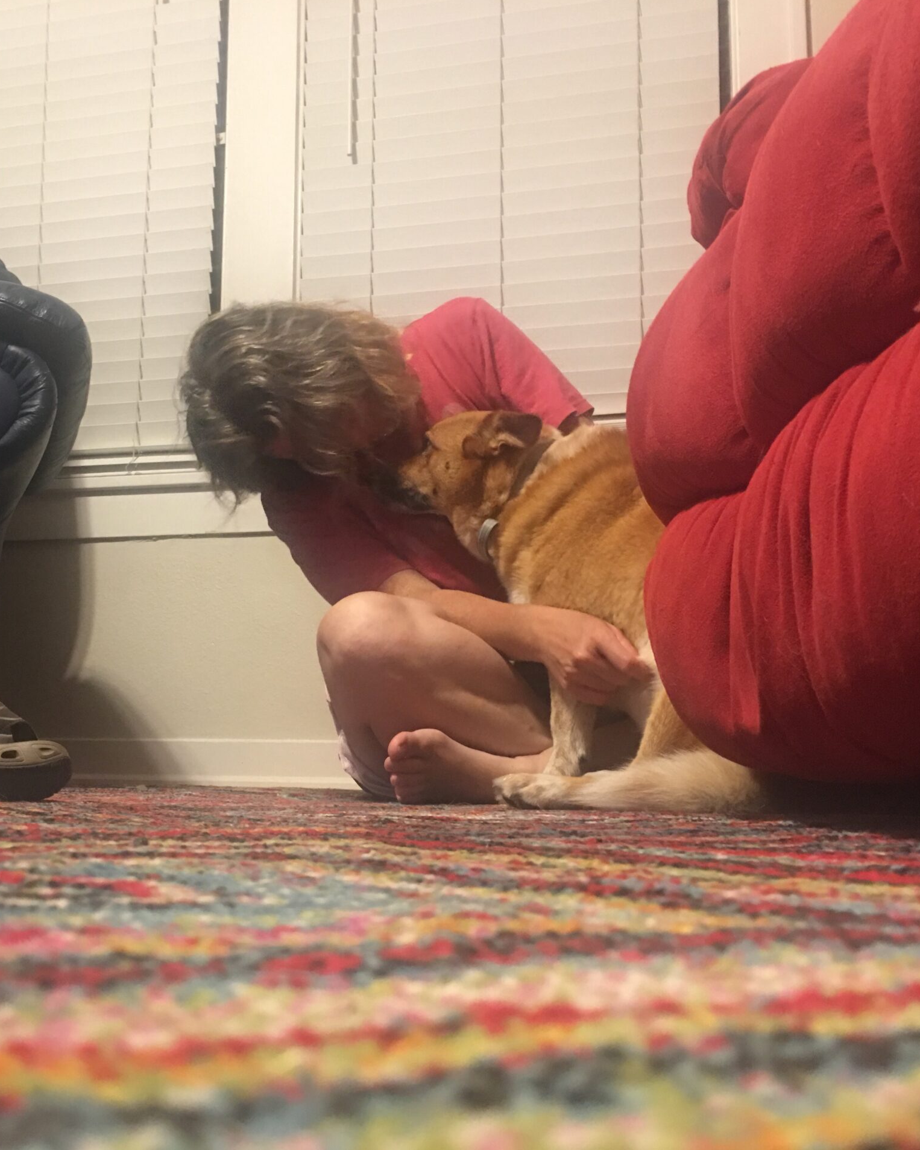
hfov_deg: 38.8
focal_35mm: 38
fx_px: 1293
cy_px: 572
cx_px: 330
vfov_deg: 47.9
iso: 64
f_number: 2.2
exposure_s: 1/4
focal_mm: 4.15
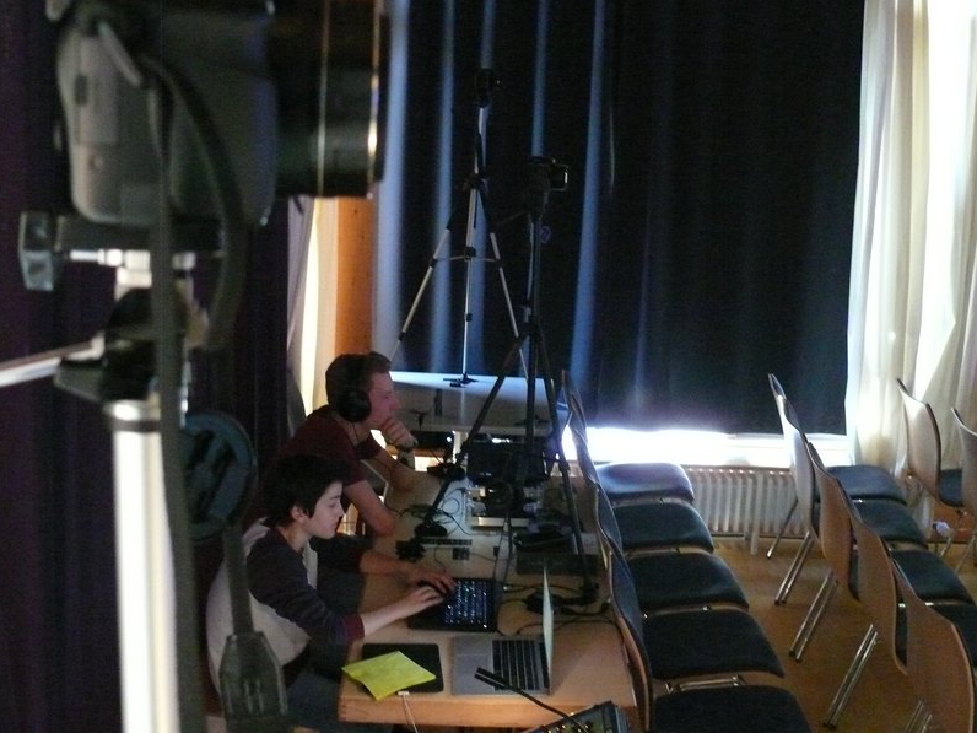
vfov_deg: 32.1
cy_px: 312
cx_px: 464
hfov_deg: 42.1
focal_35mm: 45
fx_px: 1270
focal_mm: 7.4
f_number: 2.8
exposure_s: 1/20
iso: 800
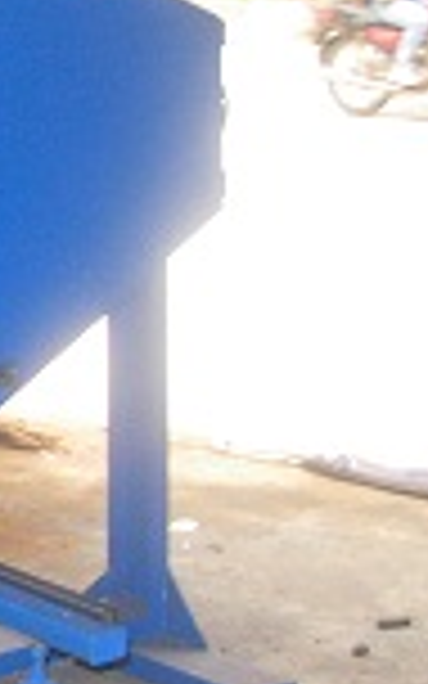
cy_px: 284
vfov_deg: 17.1
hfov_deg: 9.7
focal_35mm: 122
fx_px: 2277
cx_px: -552
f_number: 2.9
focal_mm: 6.3
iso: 400
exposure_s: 1/114
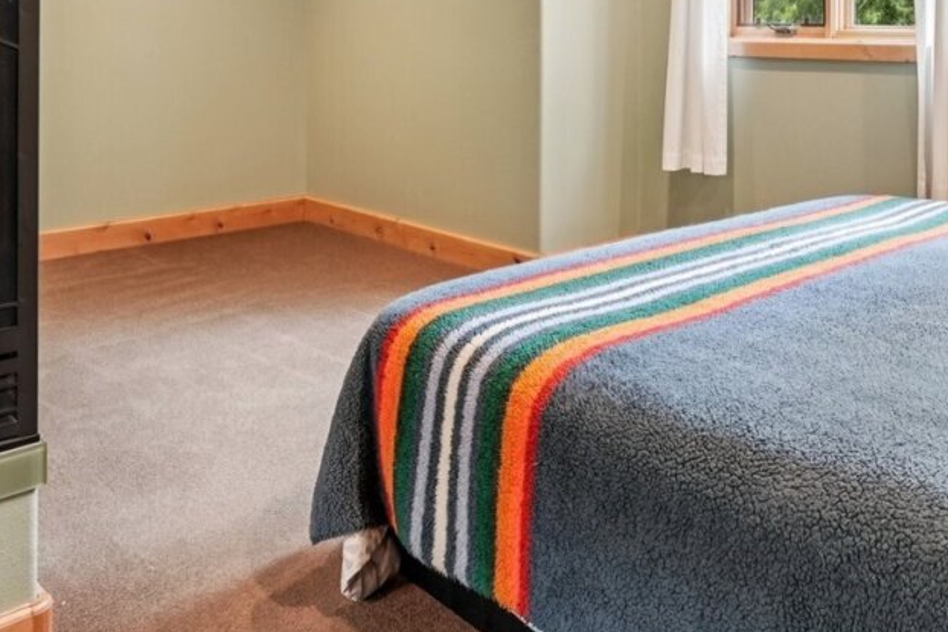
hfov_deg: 51.7
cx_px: 663
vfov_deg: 34.3
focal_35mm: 36
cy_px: 34
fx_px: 948
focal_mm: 16
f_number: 8
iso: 400
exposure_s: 1/3.33
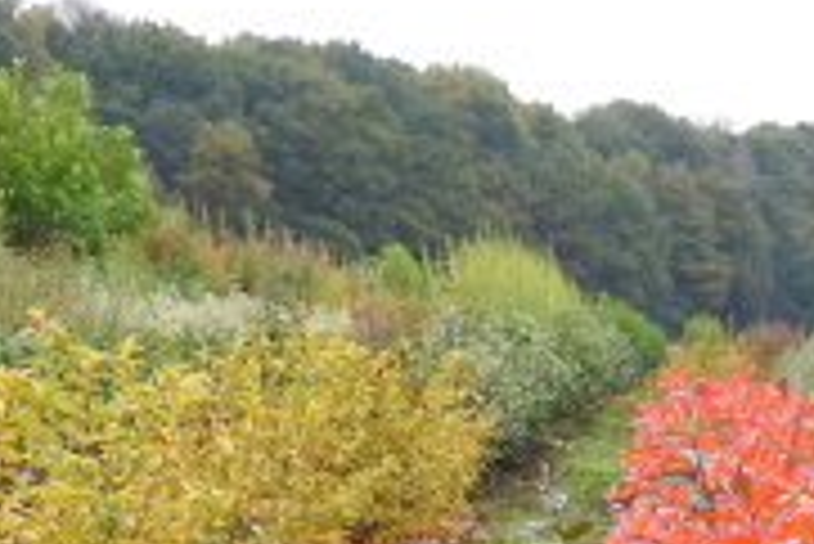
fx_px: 3123
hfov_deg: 14.2
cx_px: 1111
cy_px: 1214
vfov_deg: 9.1
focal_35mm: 138
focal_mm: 5.4
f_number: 3.5
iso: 100
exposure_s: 1/100
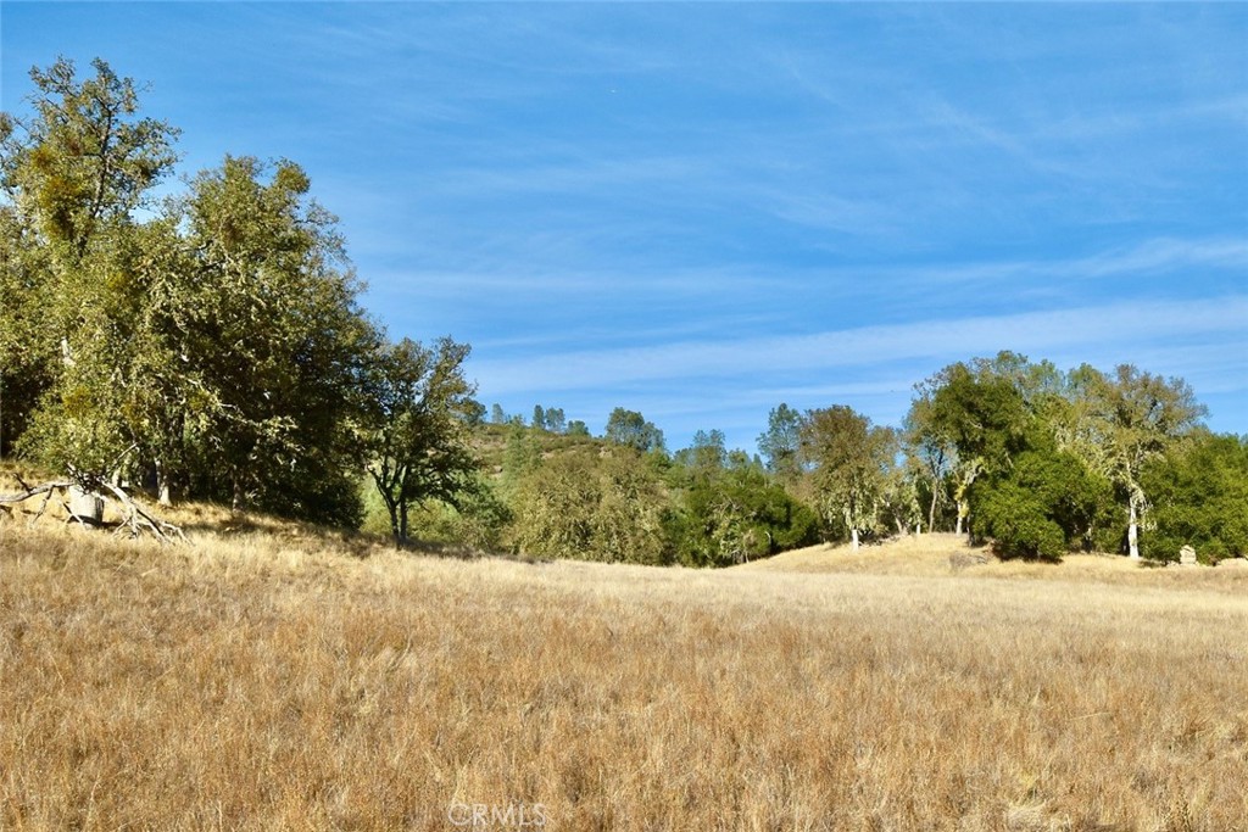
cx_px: 624
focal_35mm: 30
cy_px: 416
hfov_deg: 61.9
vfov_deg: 43.6
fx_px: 1040
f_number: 11
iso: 320
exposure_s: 1/500
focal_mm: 20
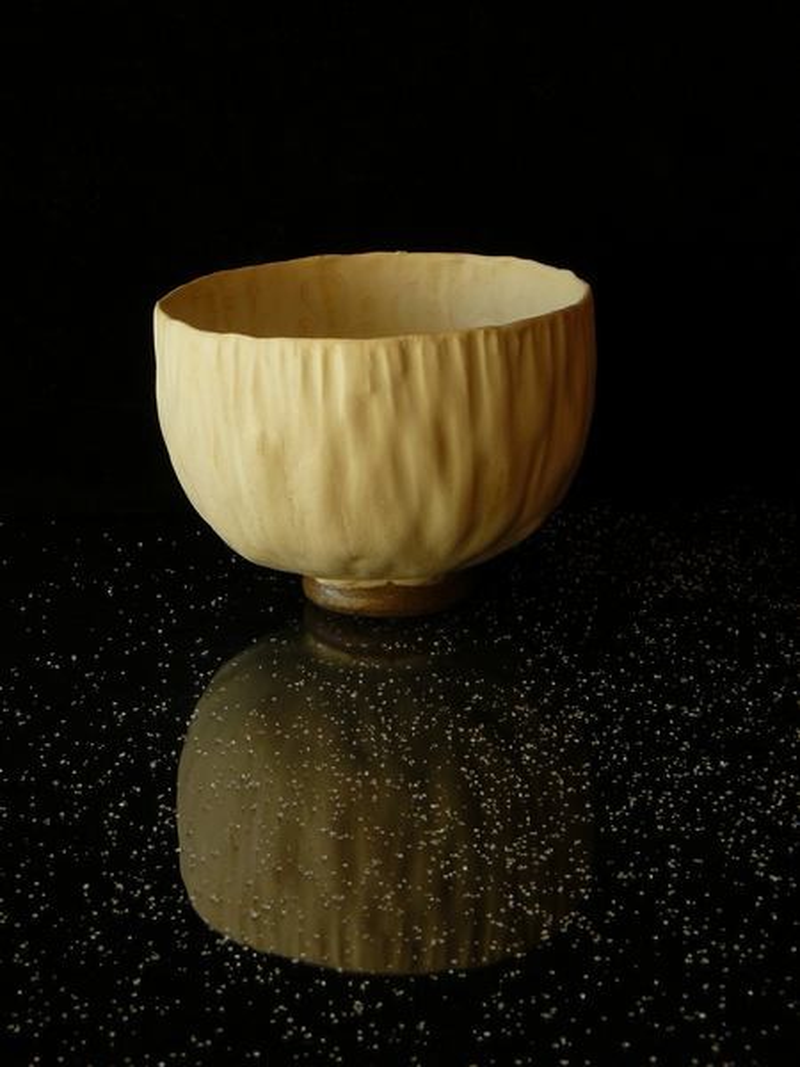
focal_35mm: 79
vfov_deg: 24.7
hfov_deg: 18.7
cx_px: 400
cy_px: 534
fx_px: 2434
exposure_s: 1/6
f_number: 8
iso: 100
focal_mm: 13.1
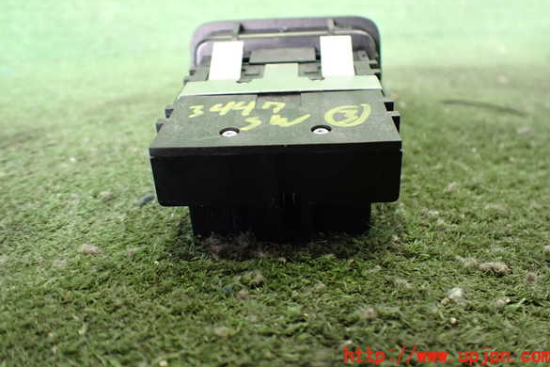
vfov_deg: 41.0
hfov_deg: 58.7
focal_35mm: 32
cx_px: 275
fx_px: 489
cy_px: 156
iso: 800
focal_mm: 5.4
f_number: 2.3
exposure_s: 1/40
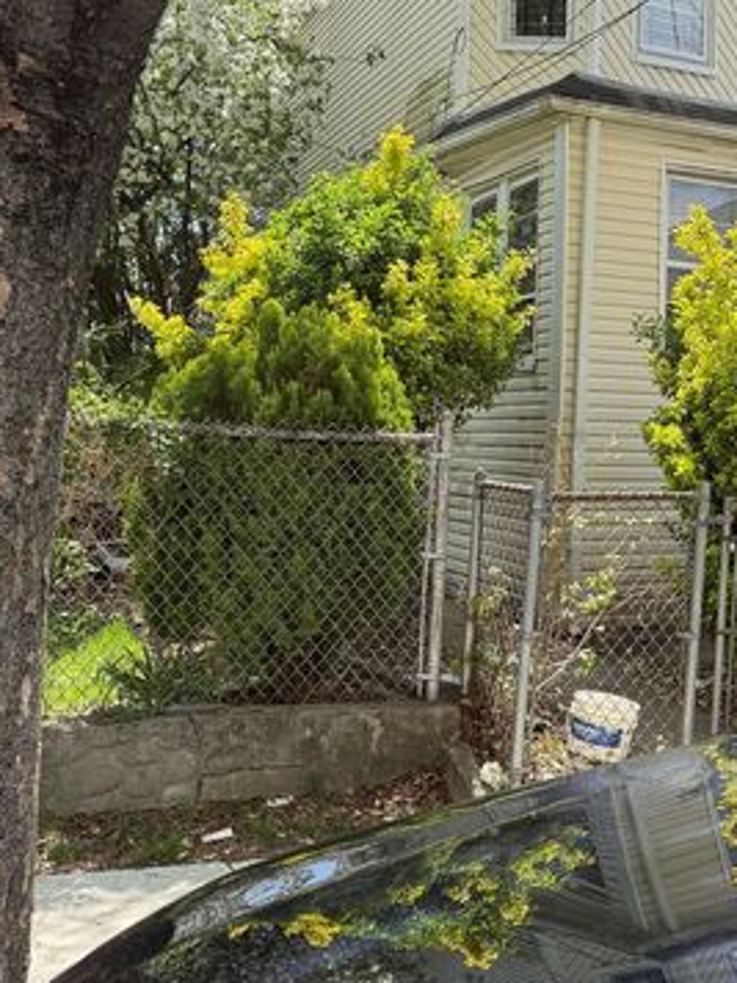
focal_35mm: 45
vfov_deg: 41.3
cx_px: 654
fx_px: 1277
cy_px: 300
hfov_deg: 30.8
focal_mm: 6.76
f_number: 1.78
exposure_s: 1/1410
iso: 100
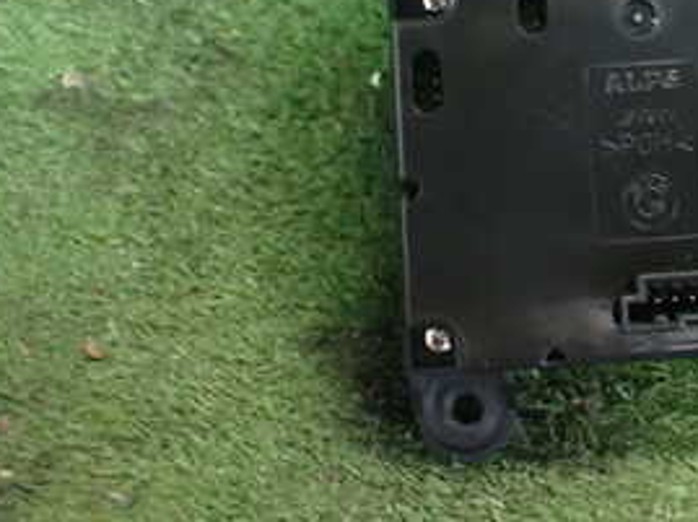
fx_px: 1349
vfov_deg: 21.1
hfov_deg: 28.0
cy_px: -13
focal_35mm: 67
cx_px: 620
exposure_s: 1/40
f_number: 2.3
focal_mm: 5.4
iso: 800
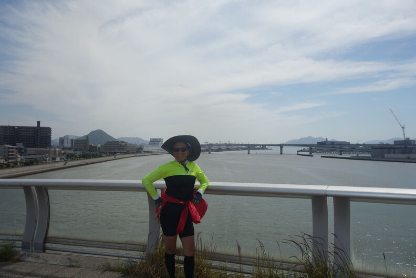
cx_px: 208
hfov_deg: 65.5
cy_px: 139
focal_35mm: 28
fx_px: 324
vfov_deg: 46.4
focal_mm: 10.4
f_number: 6.3
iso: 125
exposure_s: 1/640
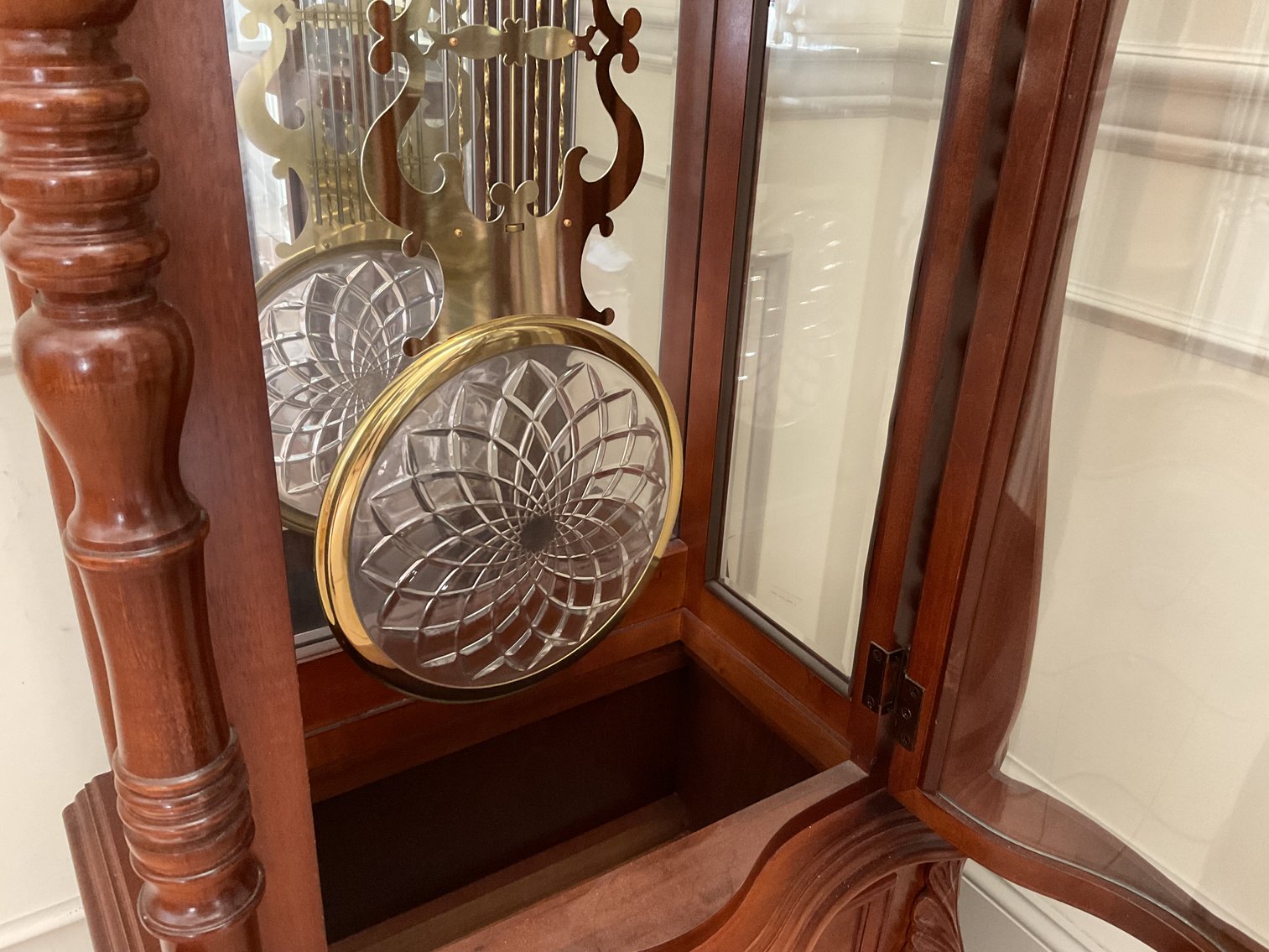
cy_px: 476
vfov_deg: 48.2
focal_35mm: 29
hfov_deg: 61.7
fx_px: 1063
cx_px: 634
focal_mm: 3
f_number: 1.8
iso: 320
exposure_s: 1/40
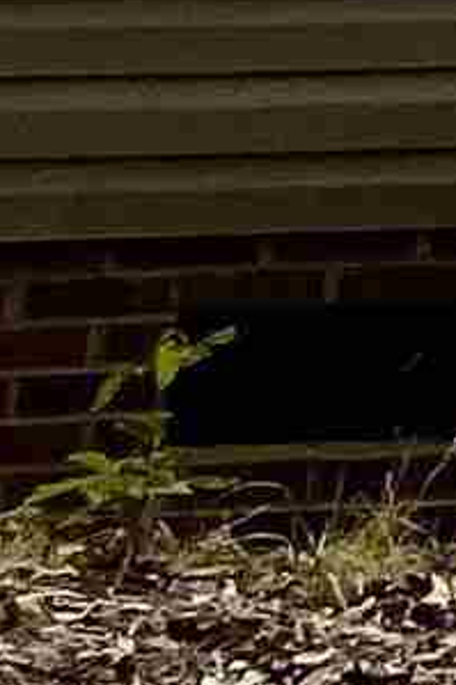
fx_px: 5078
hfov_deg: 3.9
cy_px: -1792
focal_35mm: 267
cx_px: 3167
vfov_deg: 6.6
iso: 32
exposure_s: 1/994
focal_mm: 5.1
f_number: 1.6
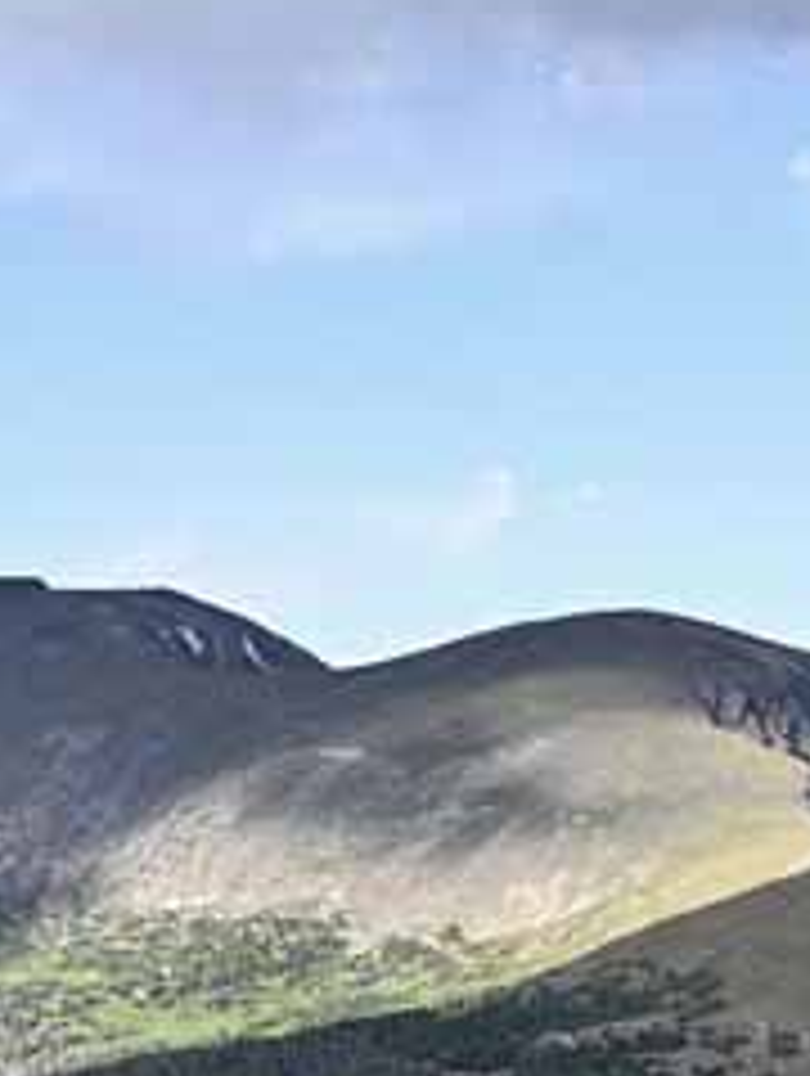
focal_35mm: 135
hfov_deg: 10.7
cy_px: 1144
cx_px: -292
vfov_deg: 14.3
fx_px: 4201
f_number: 4
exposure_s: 1/400
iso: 100
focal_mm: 42
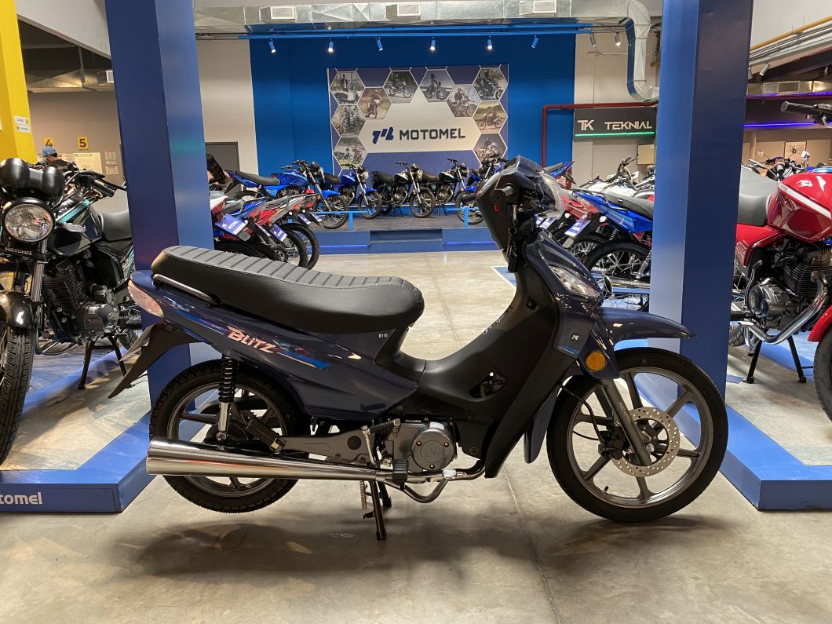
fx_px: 625
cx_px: 416
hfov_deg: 67.3
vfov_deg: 53.1
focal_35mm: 26
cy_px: 312
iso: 125
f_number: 1.8
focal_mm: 4.25
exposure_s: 1/50
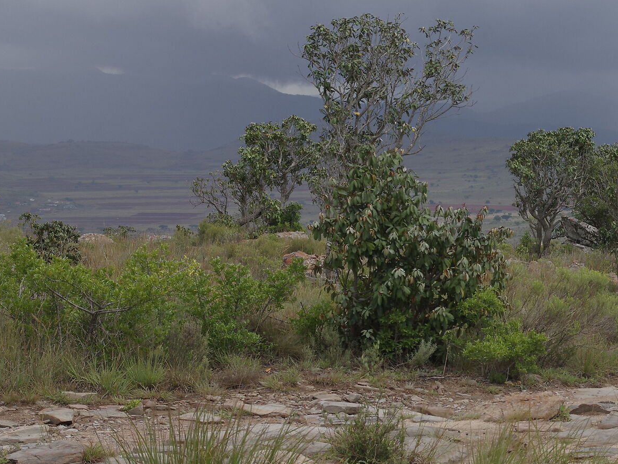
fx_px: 2000
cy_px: 218
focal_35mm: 112
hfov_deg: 17.3
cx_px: 551
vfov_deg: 13.2
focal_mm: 38
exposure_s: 1/400
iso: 250
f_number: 9
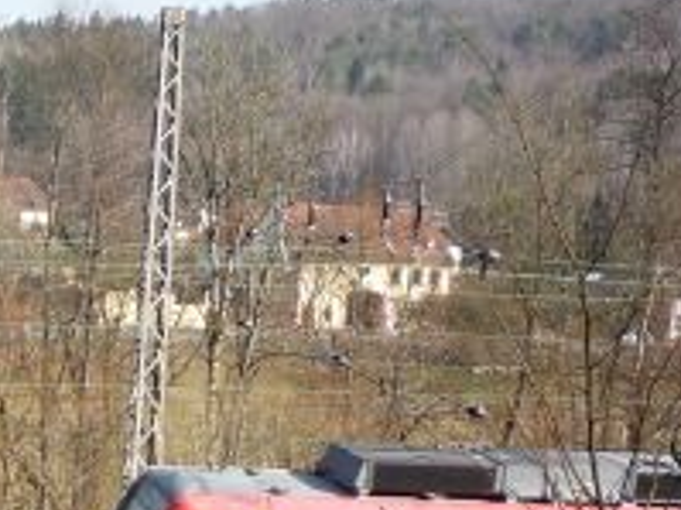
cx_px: -195
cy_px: 558
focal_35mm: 103
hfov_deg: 17.9
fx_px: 2025
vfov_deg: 14.0
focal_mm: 5.2
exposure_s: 1/320
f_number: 4
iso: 100
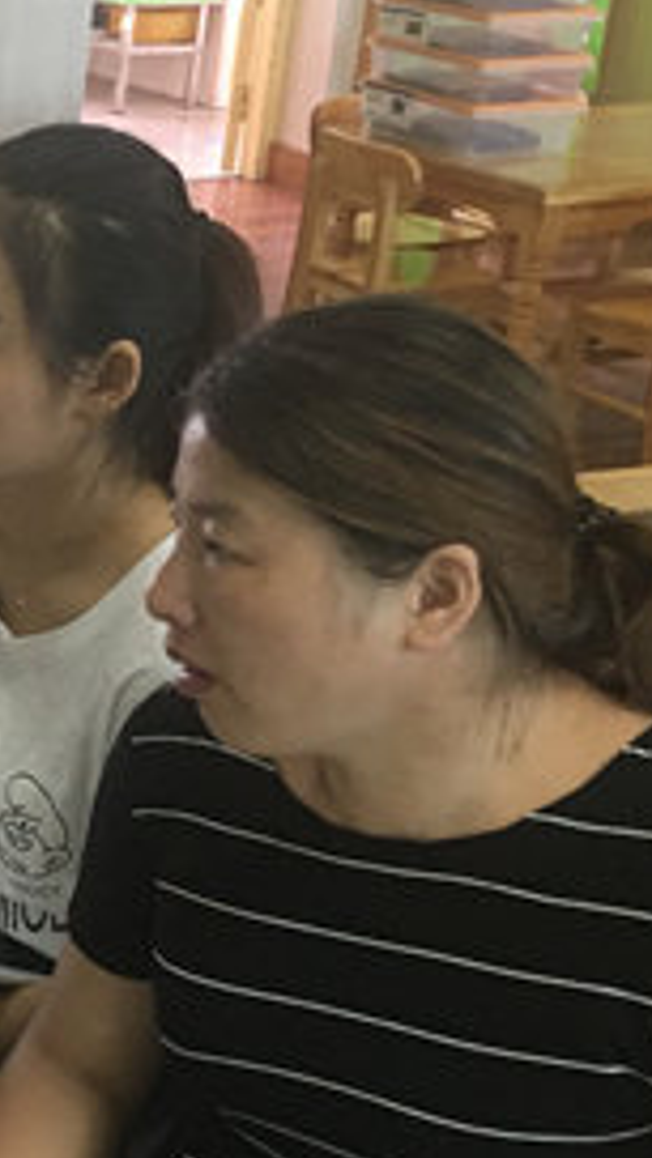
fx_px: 2213
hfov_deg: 14.8
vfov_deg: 29.3
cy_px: 705
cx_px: -490
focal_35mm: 72
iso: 80
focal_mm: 4.15
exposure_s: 1/17
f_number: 2.2
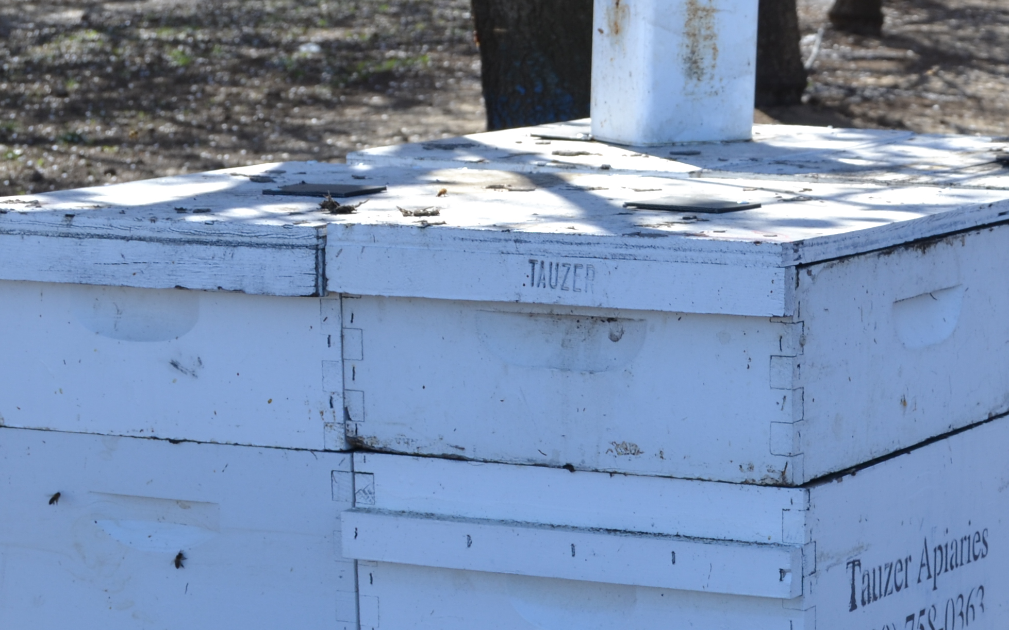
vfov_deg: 12.1
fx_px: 2970
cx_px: 959
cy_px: 384
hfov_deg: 18.9
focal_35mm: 108
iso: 100
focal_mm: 30
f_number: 6.3
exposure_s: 1/160
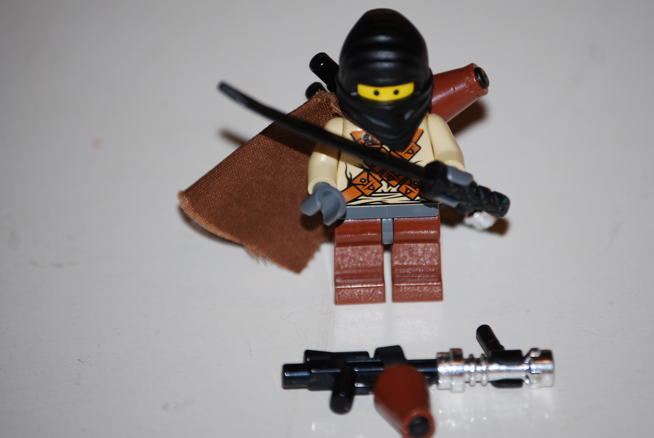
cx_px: 390
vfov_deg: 5.3
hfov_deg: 7.9
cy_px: 208
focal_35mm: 259
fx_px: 4711
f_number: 5
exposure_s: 1/60
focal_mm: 130
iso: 200
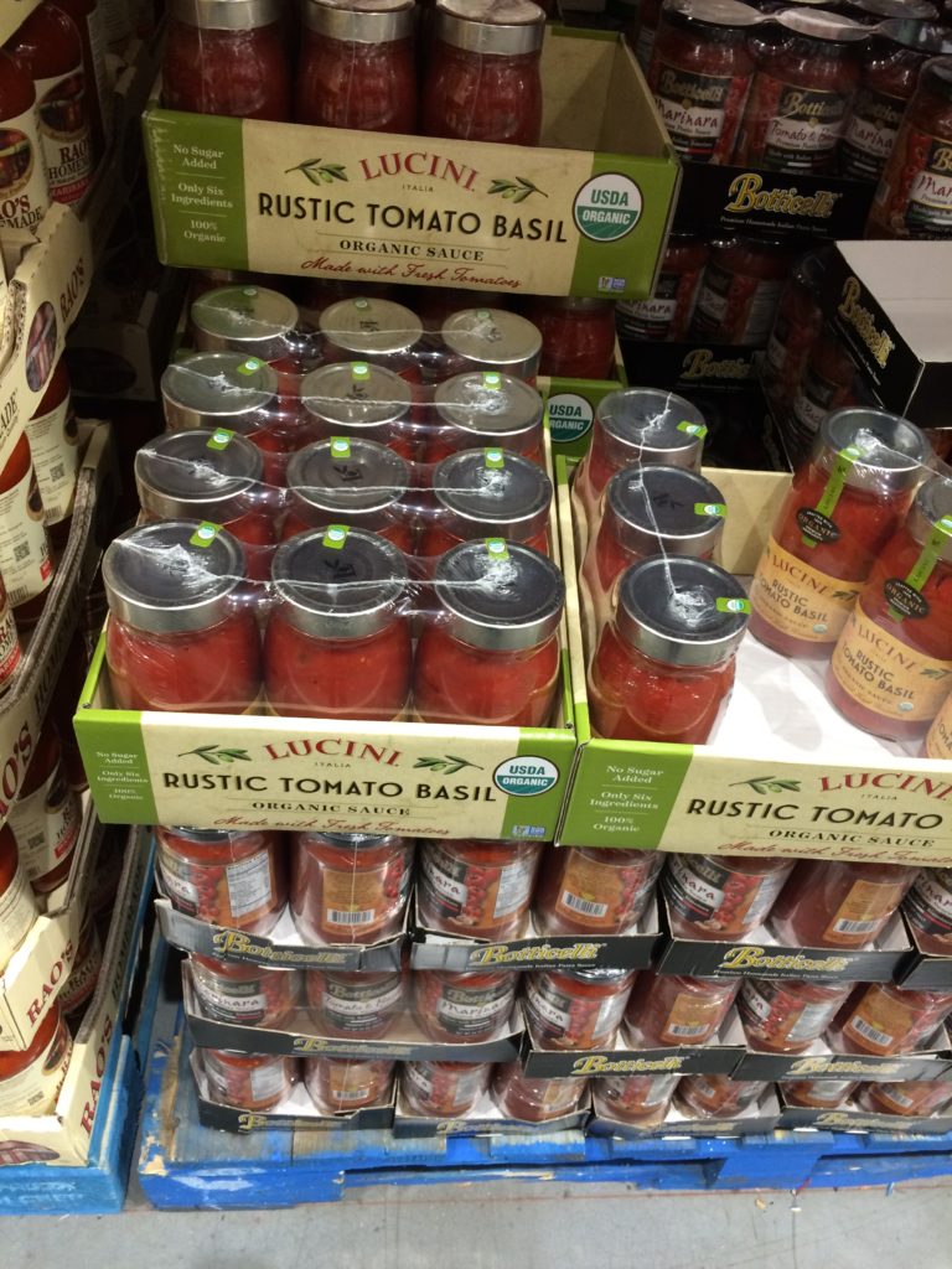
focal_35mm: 29
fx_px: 1063
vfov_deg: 61.7
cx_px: 476
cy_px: 634
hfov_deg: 48.2
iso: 160
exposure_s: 1/33
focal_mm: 4.15
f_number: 2.2
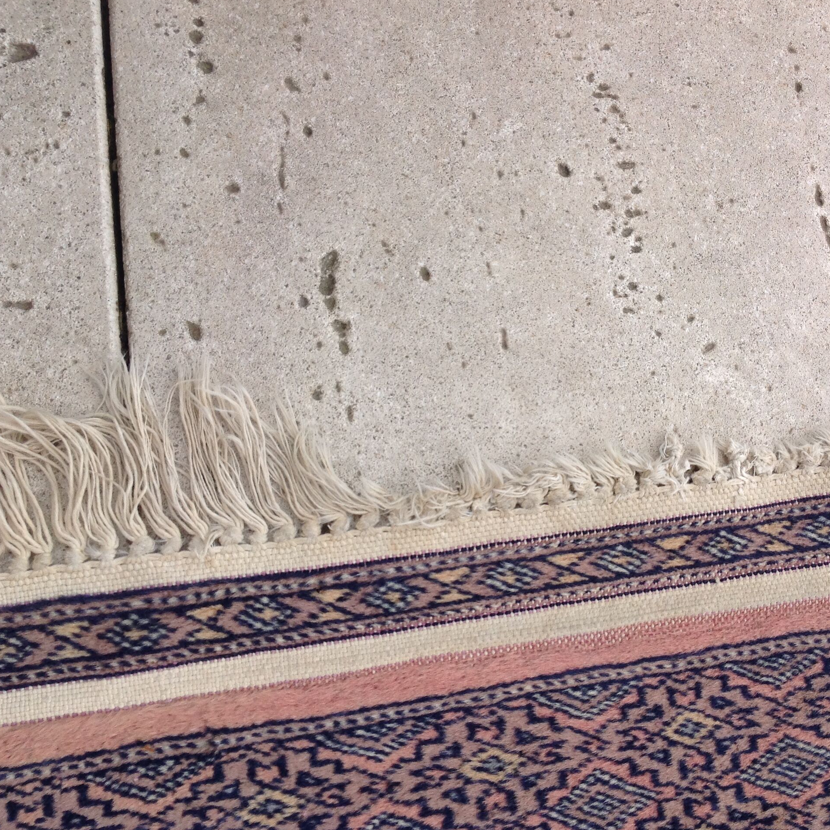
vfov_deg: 40.0
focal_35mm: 42
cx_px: 534
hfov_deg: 39.7
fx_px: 1139
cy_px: 415
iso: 50
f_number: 2.4
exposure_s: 1/387
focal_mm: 4.28
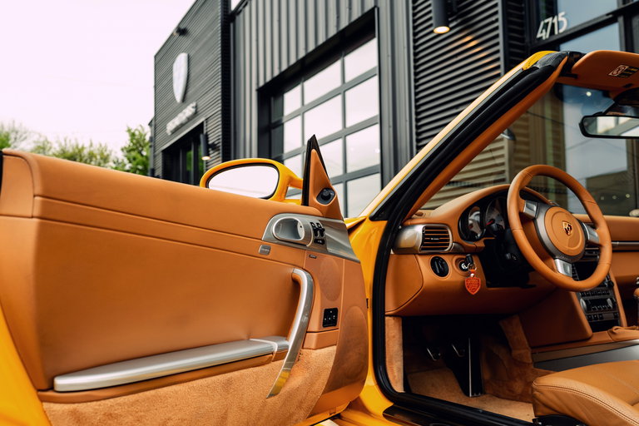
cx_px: 320
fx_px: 621
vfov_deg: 37.9
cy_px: 213
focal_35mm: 35
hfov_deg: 54.4
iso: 320
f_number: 4.5
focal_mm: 35
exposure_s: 1/50
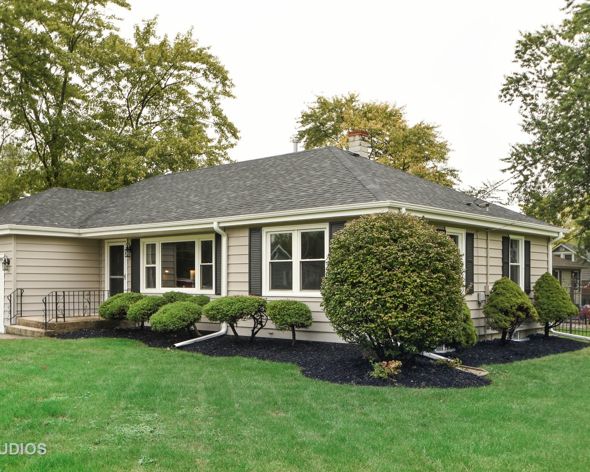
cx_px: 248
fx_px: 664
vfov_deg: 39.2
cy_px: 232
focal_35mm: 38
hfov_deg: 47.8
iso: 200
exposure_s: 1/125
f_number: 8
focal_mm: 22
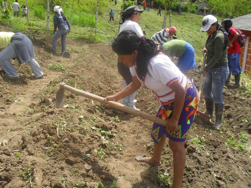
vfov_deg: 40.7
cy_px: 94
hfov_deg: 52.6
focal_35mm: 35
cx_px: 126
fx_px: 254
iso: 100
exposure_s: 1/125
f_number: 8.4
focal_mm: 6.3
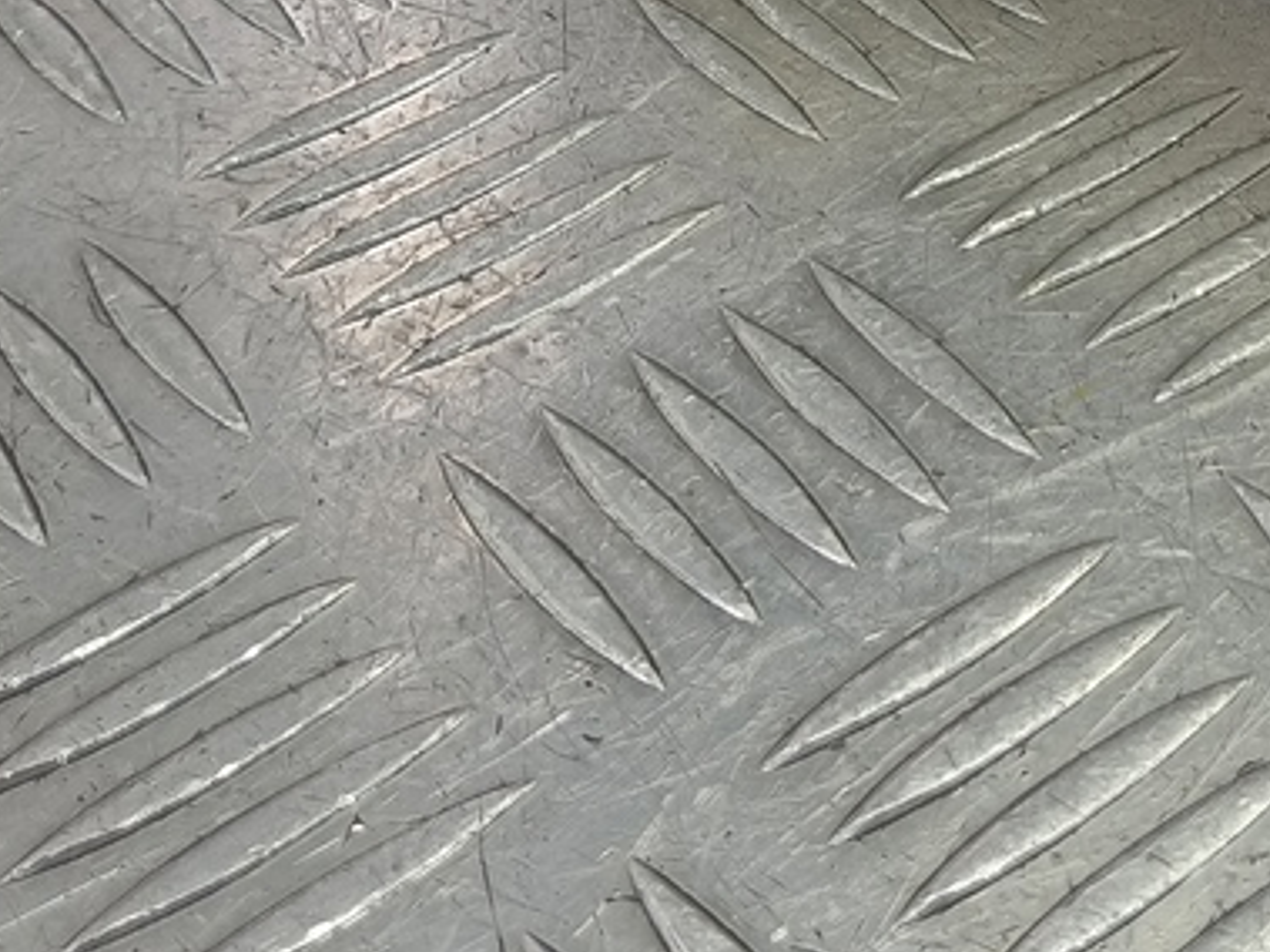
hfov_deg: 24.8
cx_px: 1397
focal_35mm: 73
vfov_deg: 19.2
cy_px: -127
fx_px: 2677
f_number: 1.6
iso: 92
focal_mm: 4.11
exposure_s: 1/50
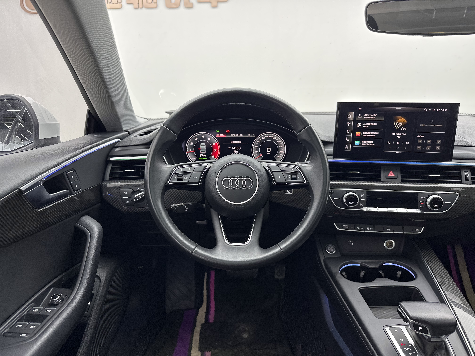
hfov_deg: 71.6
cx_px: 238
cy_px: 178
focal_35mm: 24
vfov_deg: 56.8
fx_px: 329
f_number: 1.78
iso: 100
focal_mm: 6.86
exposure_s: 1/100
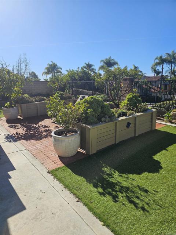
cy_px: 118
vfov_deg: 73.9
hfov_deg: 58.9
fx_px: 156
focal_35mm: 23
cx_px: 88
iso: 10
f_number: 1.7
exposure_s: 1/932
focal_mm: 6.3
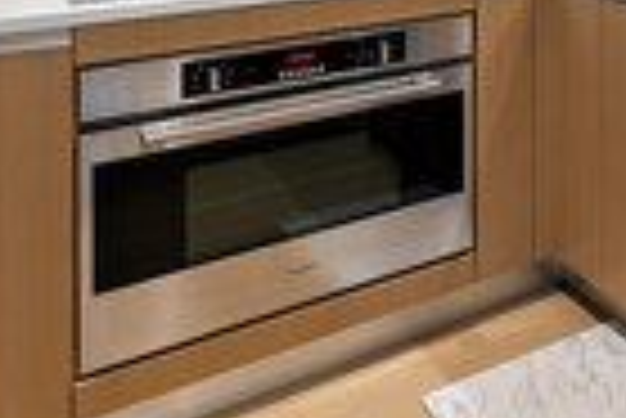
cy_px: -153
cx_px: 858
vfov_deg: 23.3
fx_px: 870
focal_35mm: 50
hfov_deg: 29.7
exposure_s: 1/10
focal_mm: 16
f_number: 8
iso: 320
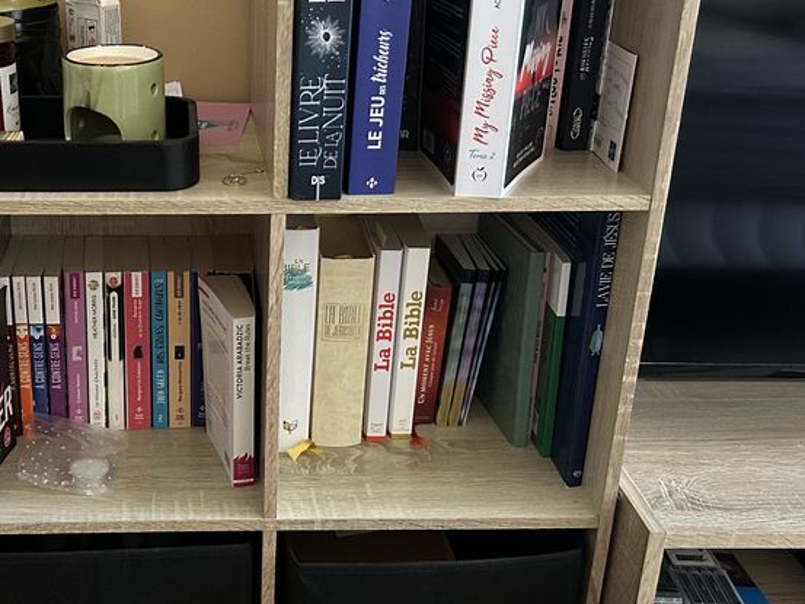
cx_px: 215
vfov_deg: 30.9
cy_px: 288
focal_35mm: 47
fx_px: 1093
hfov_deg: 39.5
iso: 640
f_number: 1.5
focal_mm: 5.7
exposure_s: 1/34
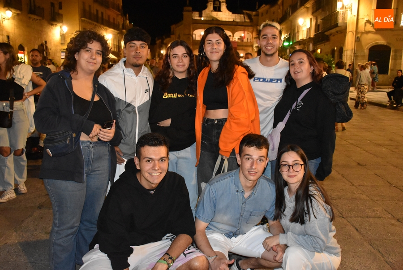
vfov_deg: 38.4
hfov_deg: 55.1
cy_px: 135
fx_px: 387
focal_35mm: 34
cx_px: 202
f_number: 3.8
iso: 5600
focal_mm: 23
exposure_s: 1/60
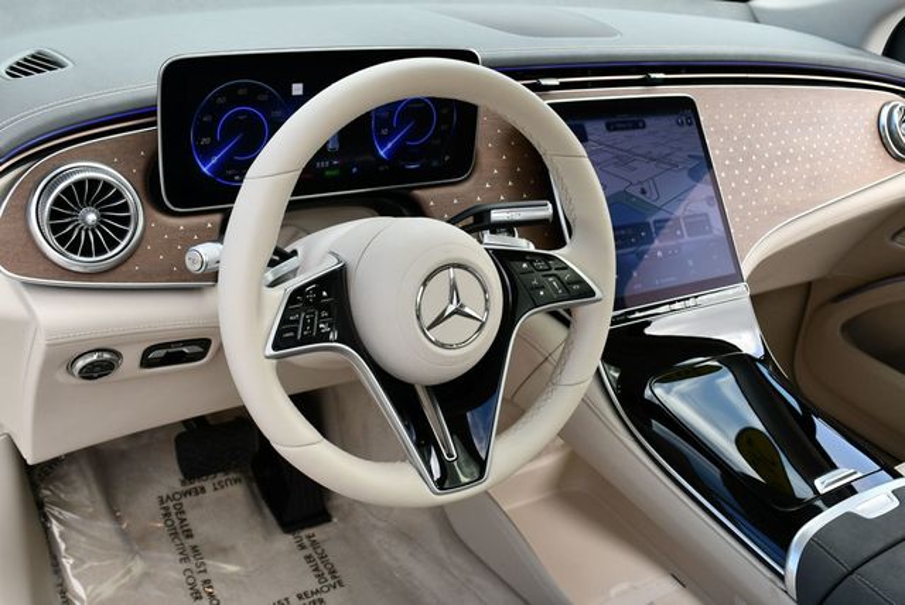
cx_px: 452
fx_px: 906
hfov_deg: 53.1
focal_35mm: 36
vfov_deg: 36.9
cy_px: 302
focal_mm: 18
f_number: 5.6
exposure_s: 1/250
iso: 220
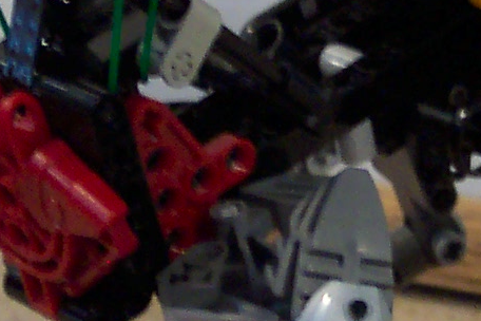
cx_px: 309
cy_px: 90
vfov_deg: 7.6
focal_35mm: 180
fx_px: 2405
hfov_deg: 11.4
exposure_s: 1/8
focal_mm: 8
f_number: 2.8
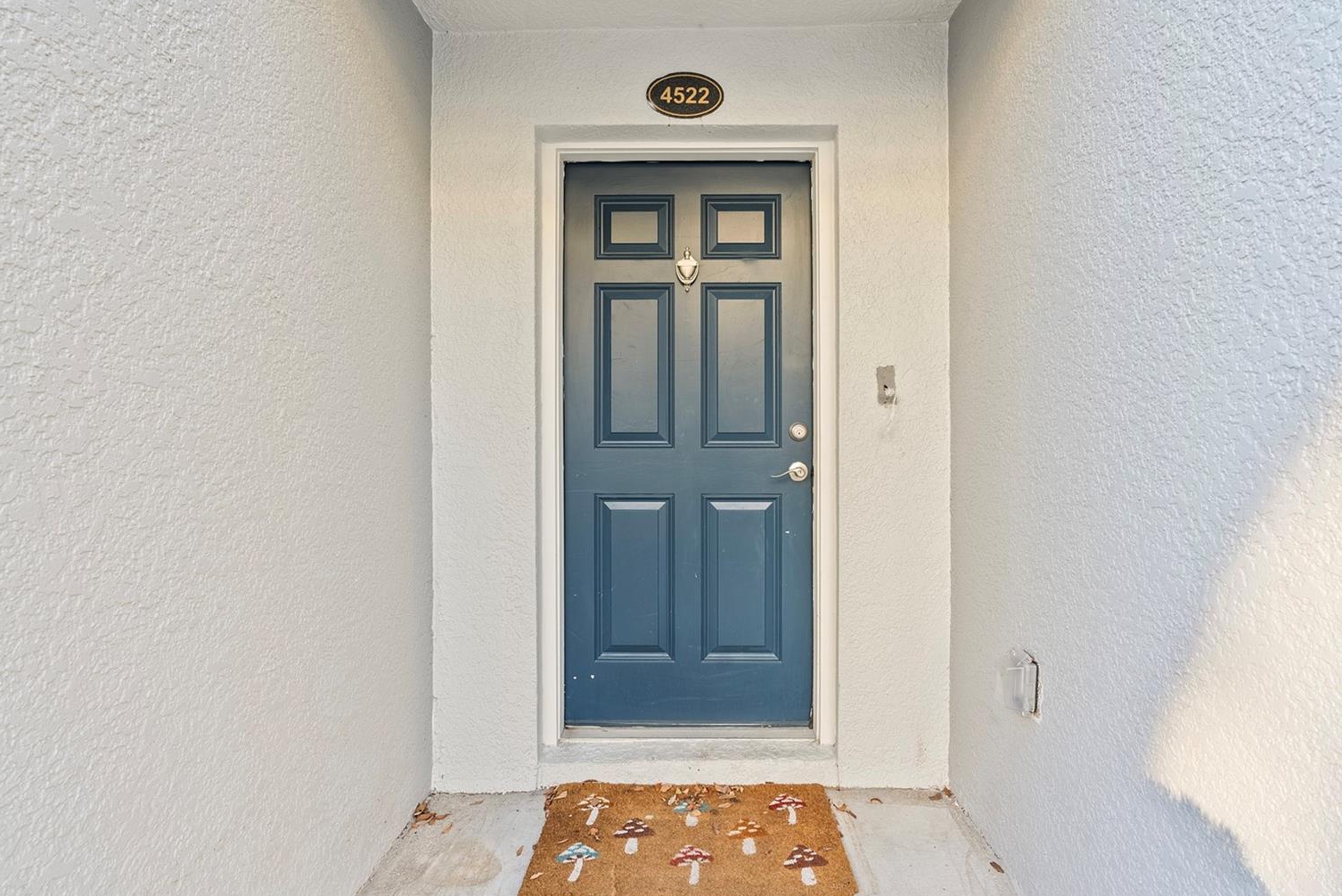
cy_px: 443
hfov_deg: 93.2
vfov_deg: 70.5
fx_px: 634
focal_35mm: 17
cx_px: 701
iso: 100
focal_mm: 16
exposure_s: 1/2.5
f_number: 8
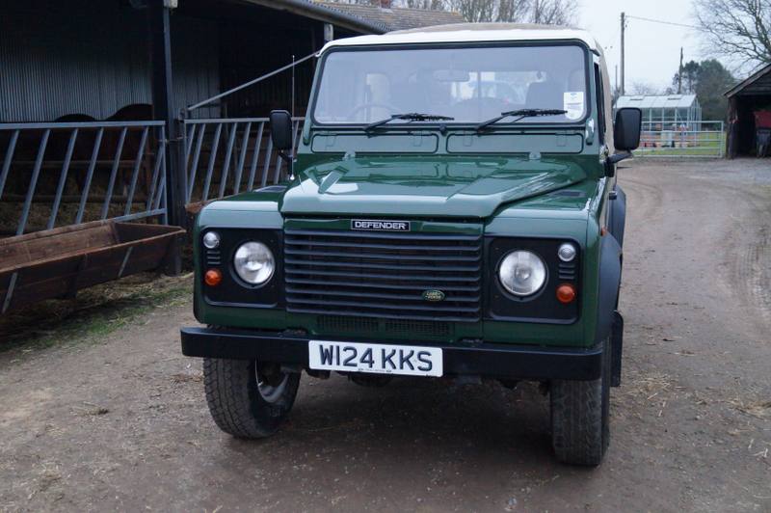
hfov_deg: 46.4
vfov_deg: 31.8
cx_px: 386
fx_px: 899
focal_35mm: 42
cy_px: 256
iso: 3200
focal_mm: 28
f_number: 4.5
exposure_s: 1/160
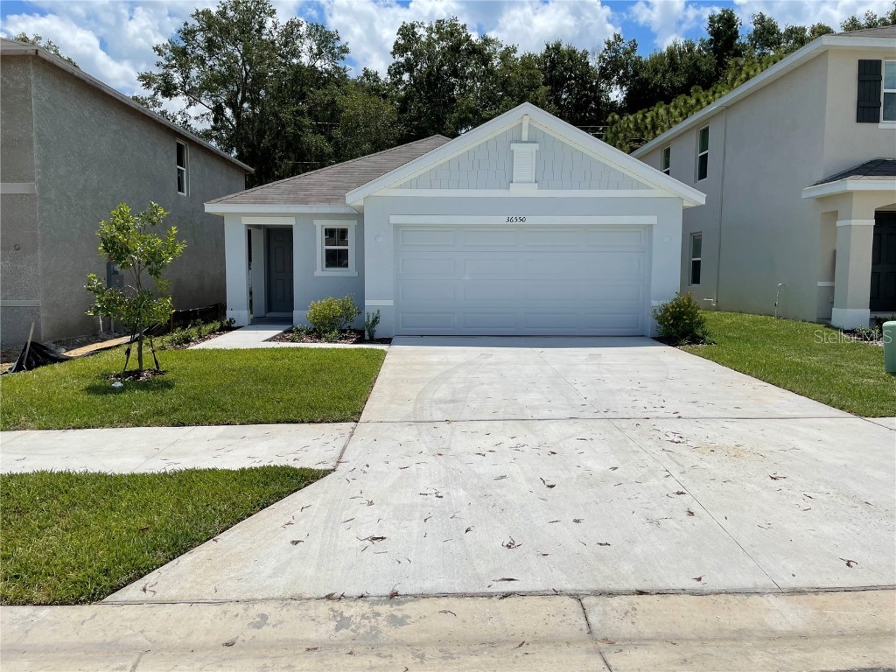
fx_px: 673
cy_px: 336
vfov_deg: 53.1
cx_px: 448
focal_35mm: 26
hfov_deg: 67.3
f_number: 1.6
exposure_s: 1/8403
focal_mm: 4.2
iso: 32
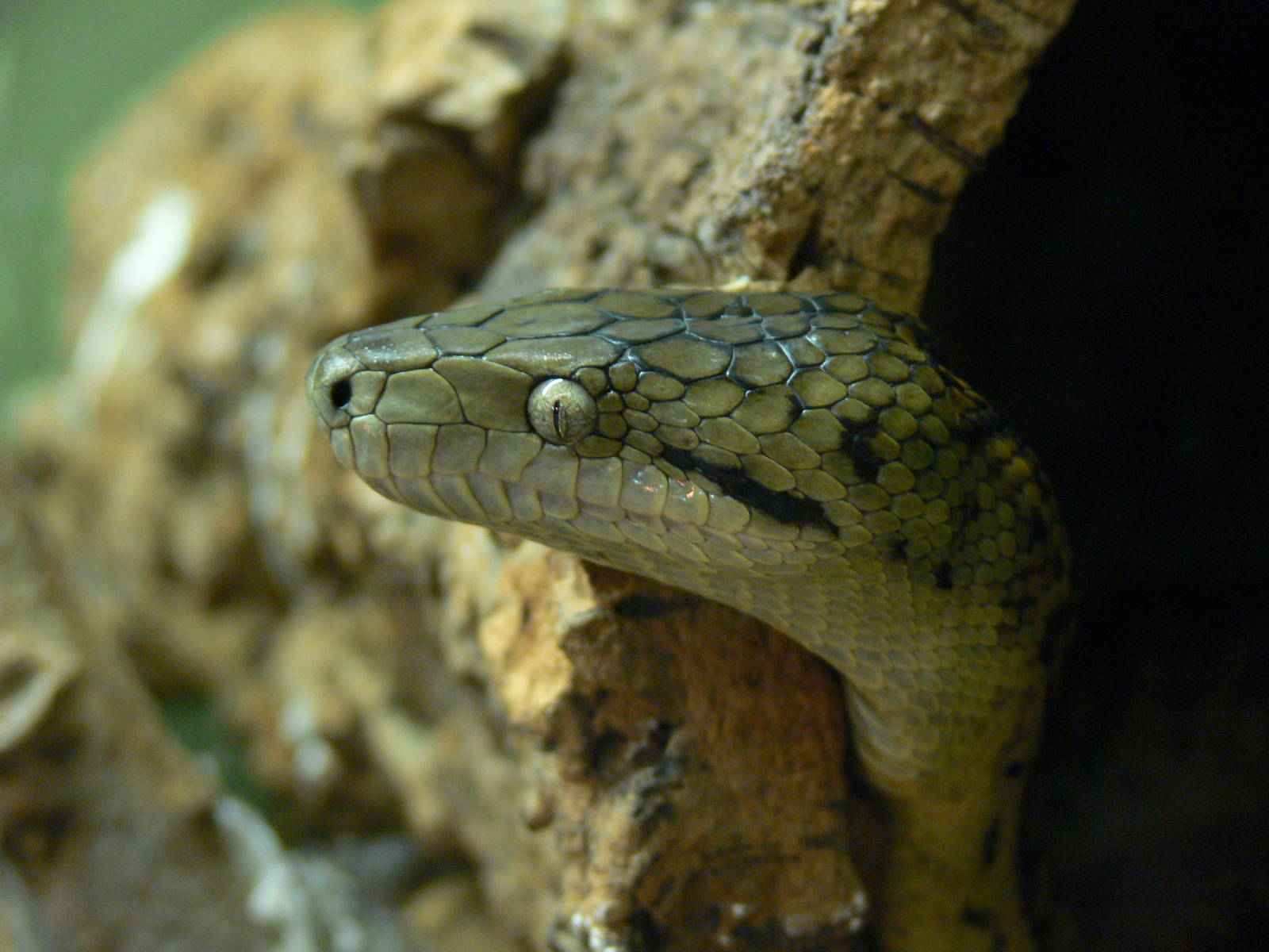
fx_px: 4619
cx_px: 634
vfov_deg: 11.8
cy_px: 476
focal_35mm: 126
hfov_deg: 15.6
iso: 200
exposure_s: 1/5
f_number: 3.6
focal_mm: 26.7
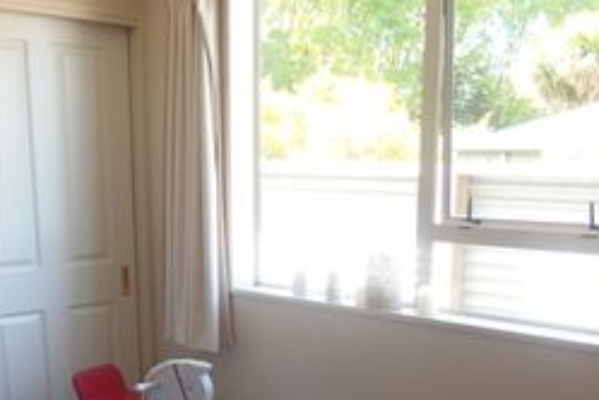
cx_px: 301
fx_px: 815
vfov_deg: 26.6
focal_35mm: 49
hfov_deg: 40.3
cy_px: 355
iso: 200
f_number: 1.8
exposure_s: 1/200
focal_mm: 4.7
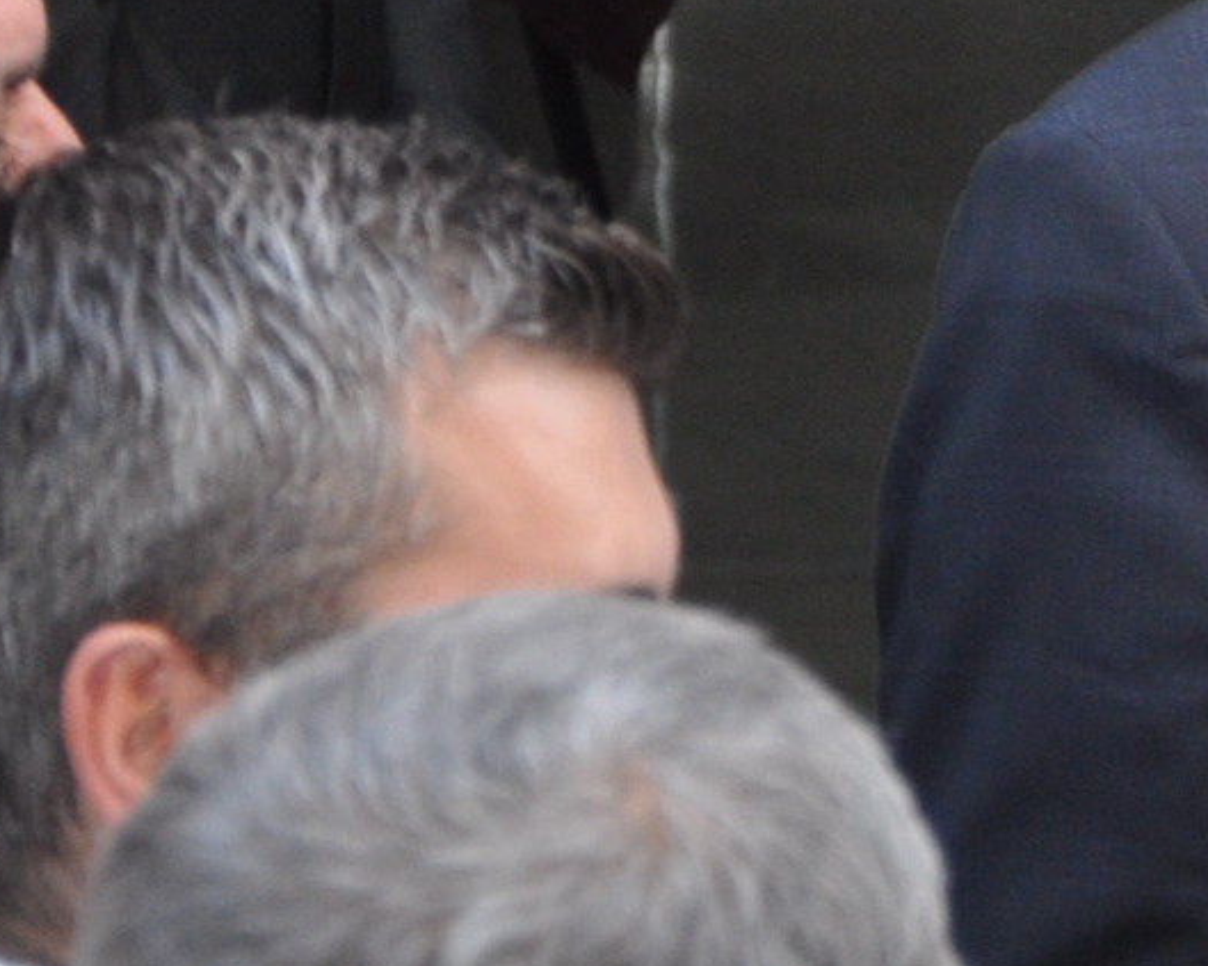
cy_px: 0
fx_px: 17730
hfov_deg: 3.9
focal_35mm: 496
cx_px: 2615
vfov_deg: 3.1
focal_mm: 58
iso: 560
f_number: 5
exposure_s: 1/125
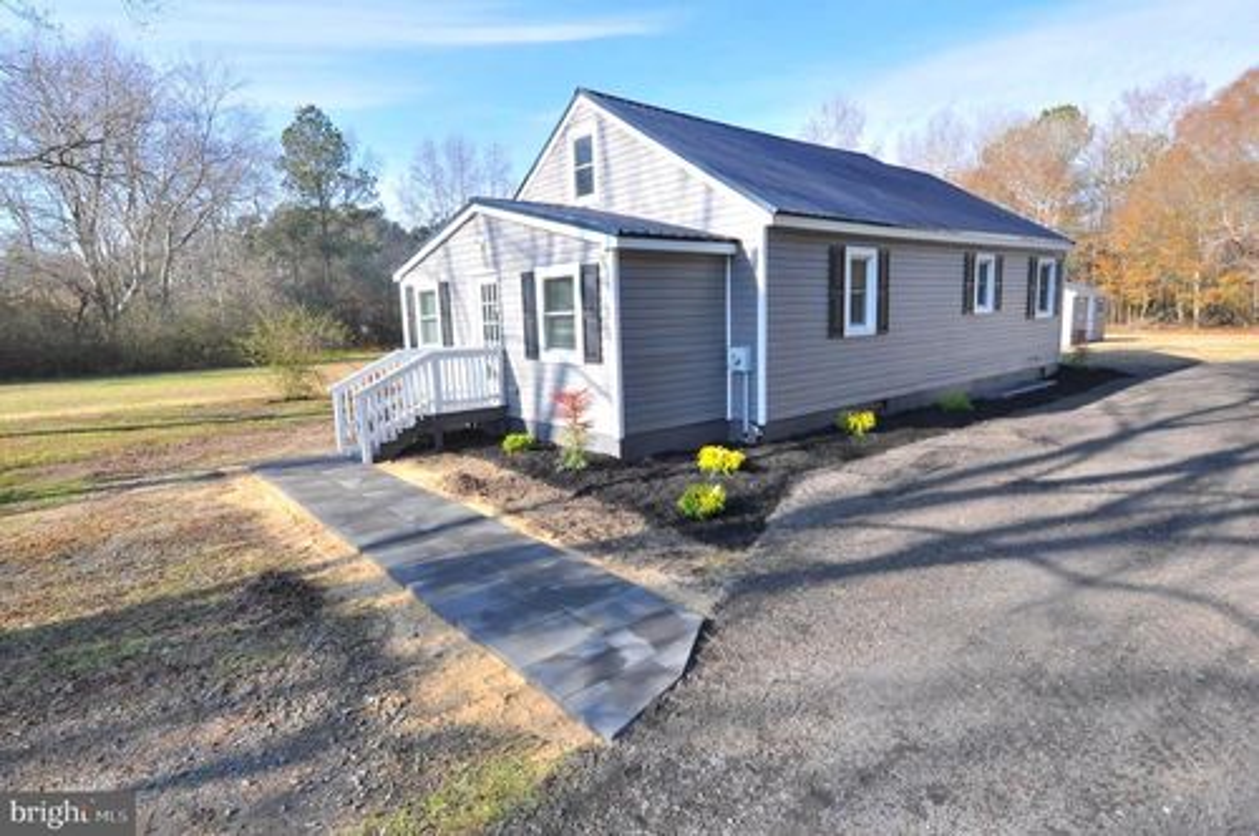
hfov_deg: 90.1
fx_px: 629
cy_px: 418
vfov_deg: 67.2
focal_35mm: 18
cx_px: 630
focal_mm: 12
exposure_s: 1/250
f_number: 8
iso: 200
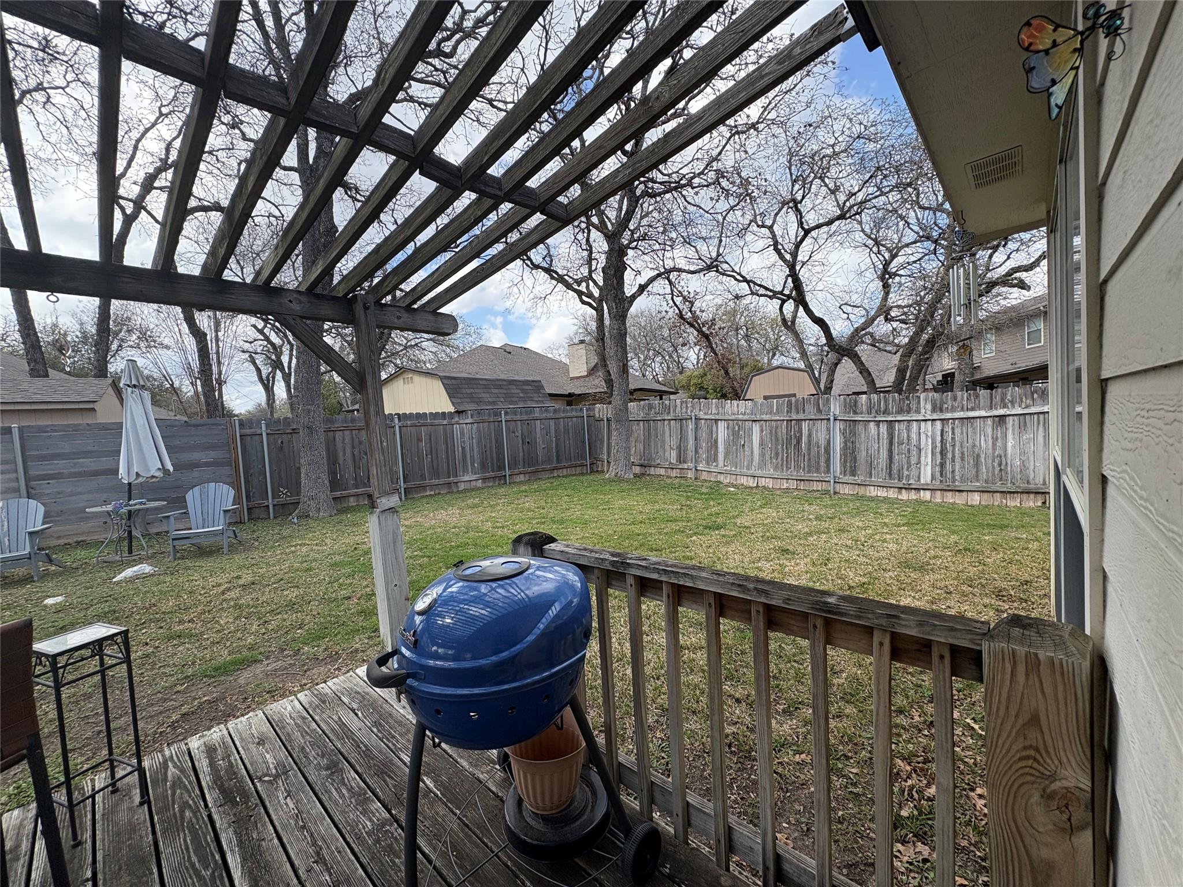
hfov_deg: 102.1
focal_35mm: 14
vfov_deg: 85.7
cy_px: 444
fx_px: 478
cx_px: 592
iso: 64
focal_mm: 2.22
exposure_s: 1/779
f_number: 2.2
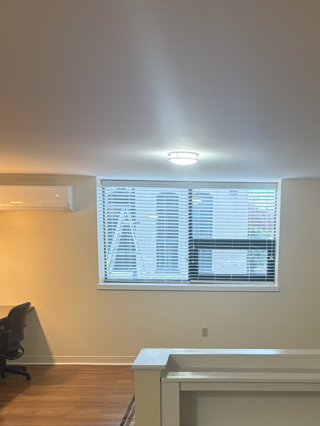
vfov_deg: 40.7
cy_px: 325
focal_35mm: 45
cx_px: 218
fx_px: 555
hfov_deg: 31.9
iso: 160
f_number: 1.6
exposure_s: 1/60
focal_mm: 5.96
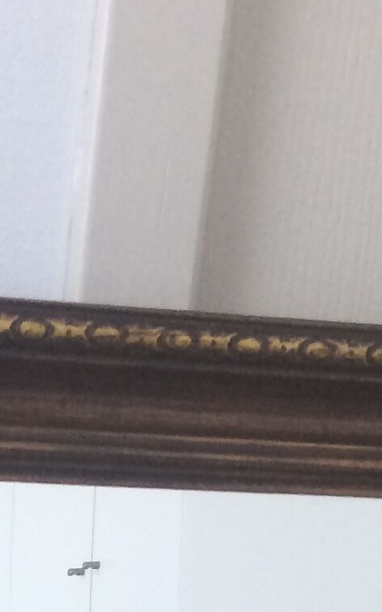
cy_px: 1257
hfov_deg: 9.7
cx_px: -72
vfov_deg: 13.3
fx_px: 2216
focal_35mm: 133
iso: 64
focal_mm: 4.15
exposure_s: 1/33
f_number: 2.2
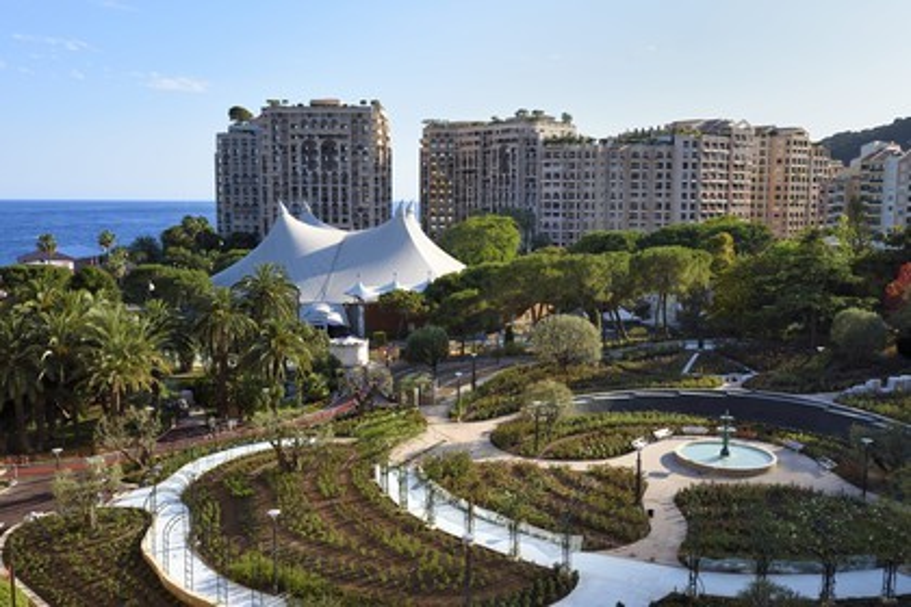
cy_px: 304
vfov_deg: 41.1
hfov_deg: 58.7
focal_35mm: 32
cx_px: 456
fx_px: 810
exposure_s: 1/160
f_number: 11
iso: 200
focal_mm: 32
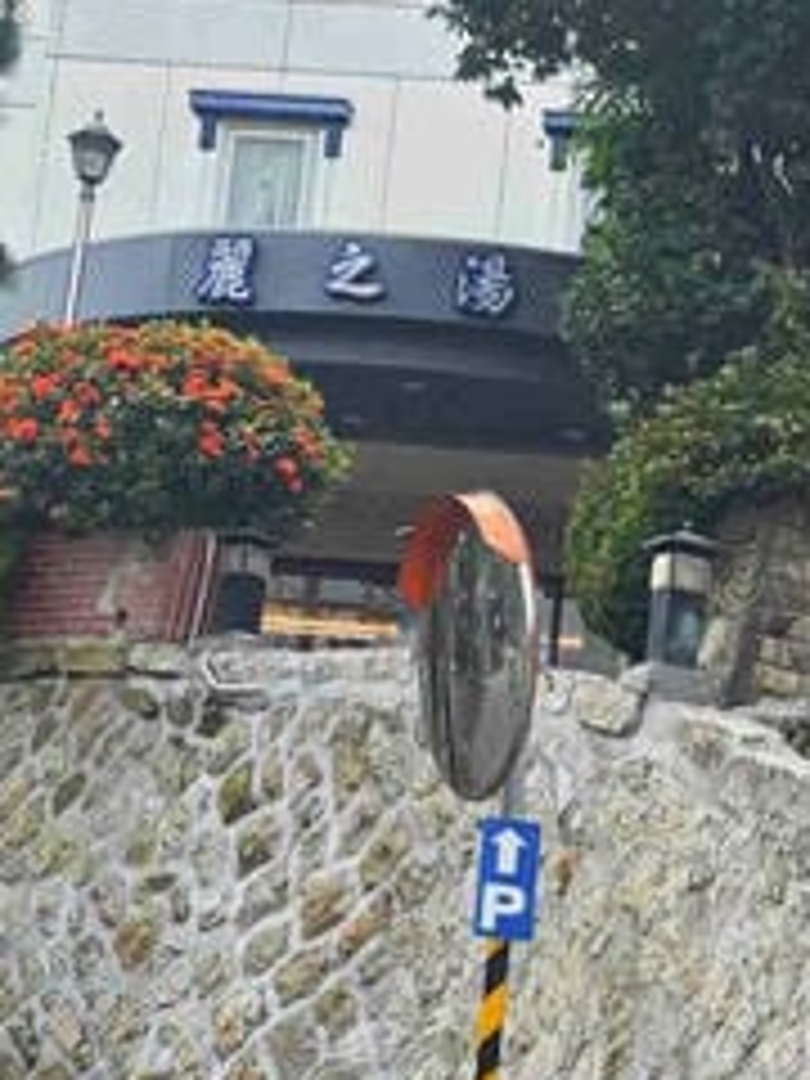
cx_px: 504
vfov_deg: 17.1
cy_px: 572
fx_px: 3588
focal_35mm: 115
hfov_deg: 12.9
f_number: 2
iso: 50
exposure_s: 1/2644
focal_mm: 8.72
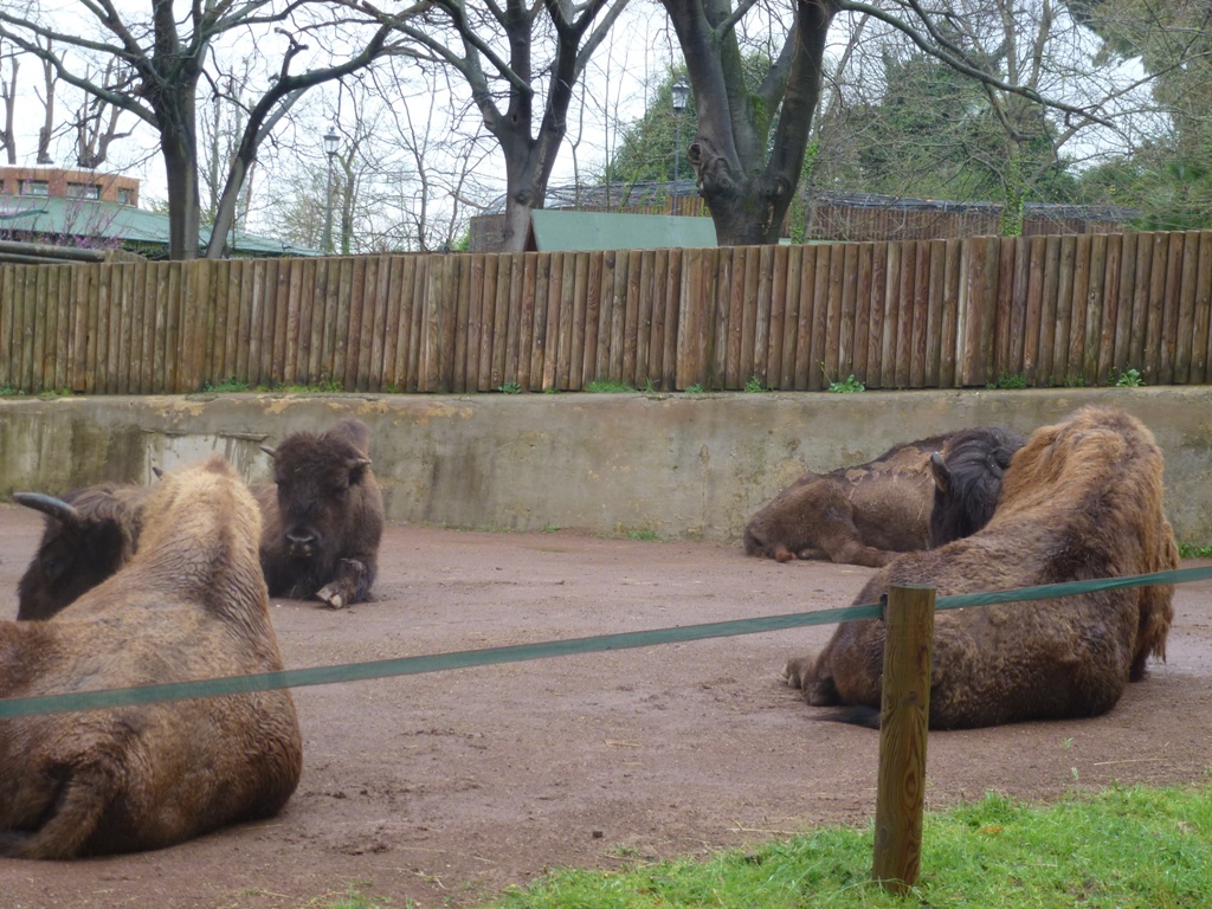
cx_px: 606
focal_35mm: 76
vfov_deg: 19.4
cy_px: 454
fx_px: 2661
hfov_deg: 25.7
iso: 100
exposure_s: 1/80
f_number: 4.7
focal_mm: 13.6
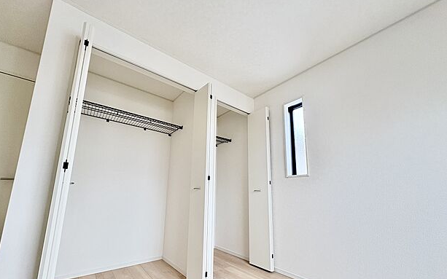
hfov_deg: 101.5
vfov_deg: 74.2
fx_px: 183
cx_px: 222
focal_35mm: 15
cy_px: 163
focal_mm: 2.22
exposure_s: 1/89
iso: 250
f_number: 2.2
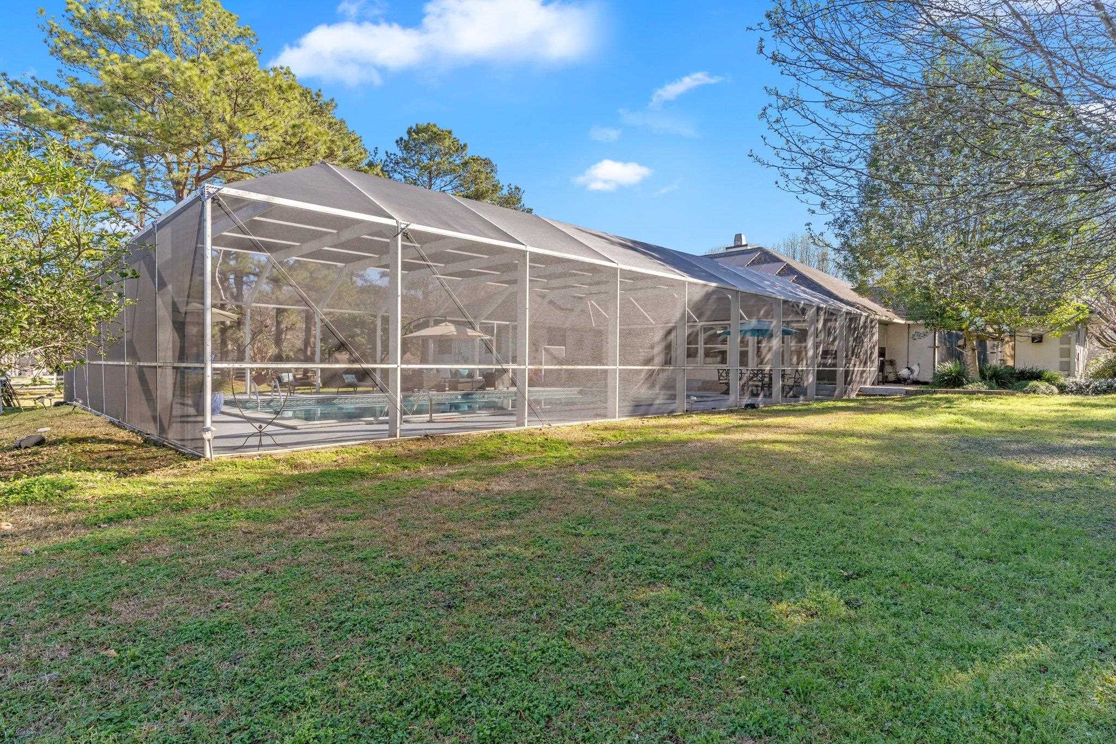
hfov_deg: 86.9
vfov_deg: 64.5
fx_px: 589
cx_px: 558
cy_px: 372
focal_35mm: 19
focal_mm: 19
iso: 100
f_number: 9
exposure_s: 1/80
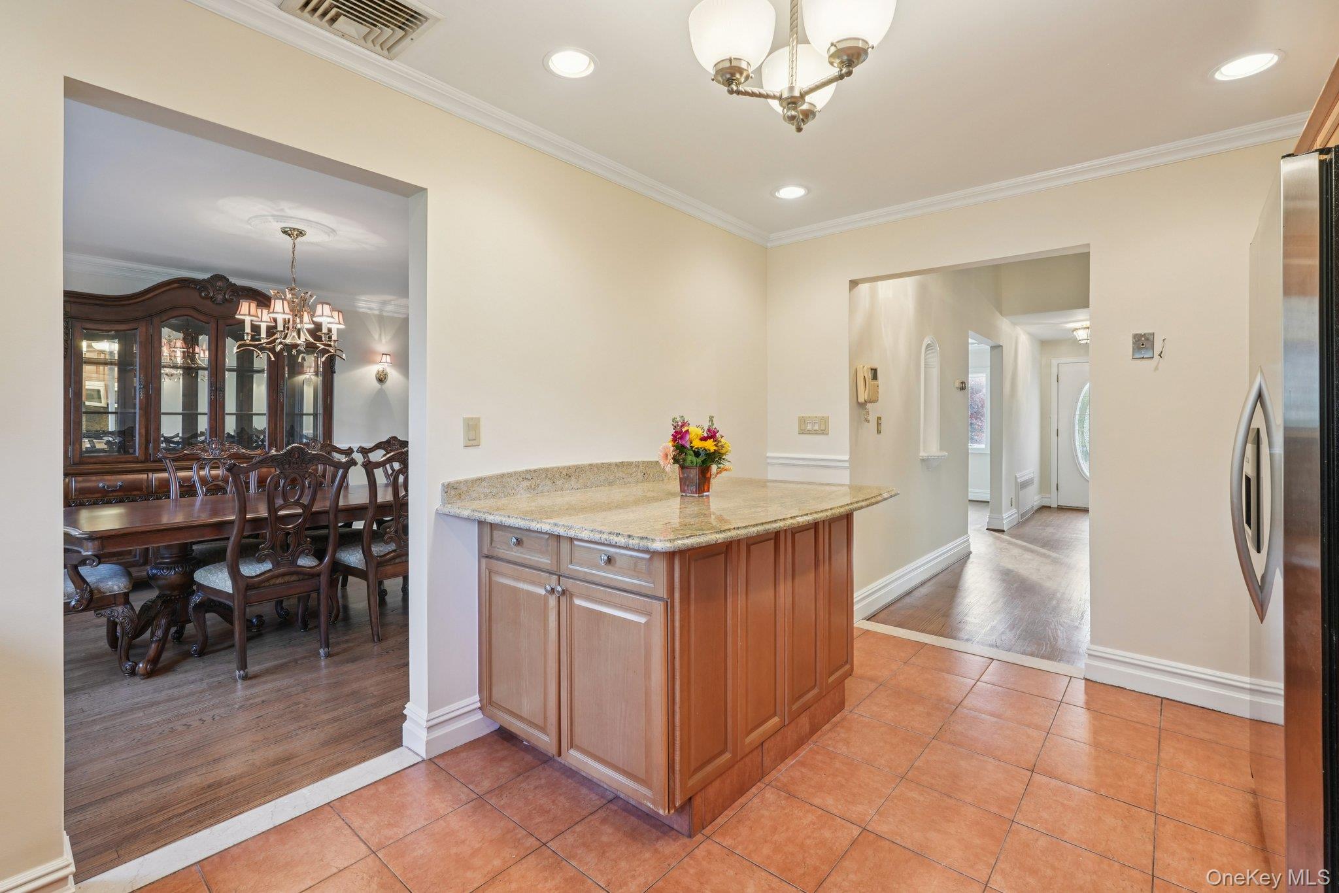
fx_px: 595
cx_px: 670
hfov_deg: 96.7
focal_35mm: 16
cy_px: 446
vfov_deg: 73.7
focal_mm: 16
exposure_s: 1/10
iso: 400
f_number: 9
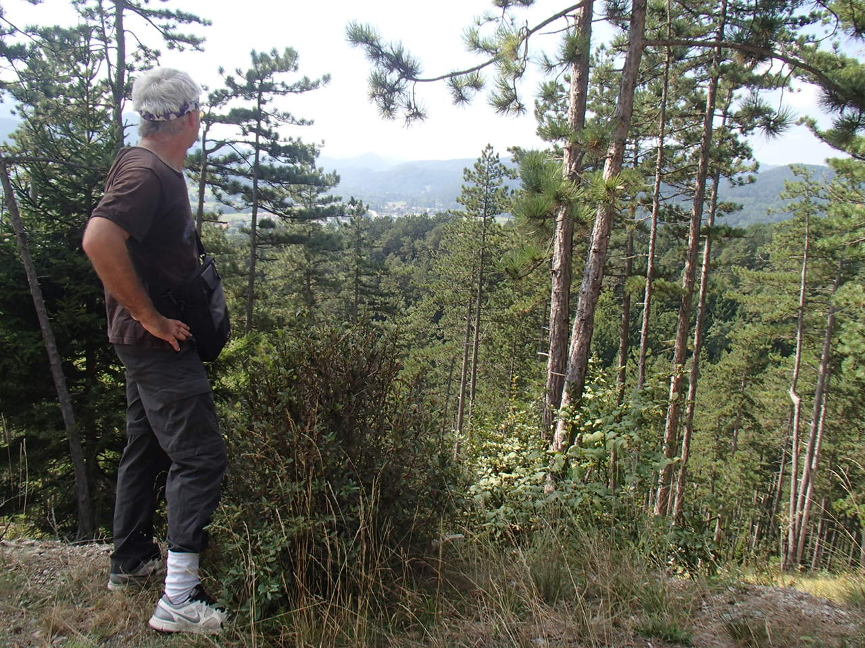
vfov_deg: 49.7
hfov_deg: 63.4
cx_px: 432
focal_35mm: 28
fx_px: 700
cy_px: 324
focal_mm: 5
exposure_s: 1/320
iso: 100
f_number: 3.9
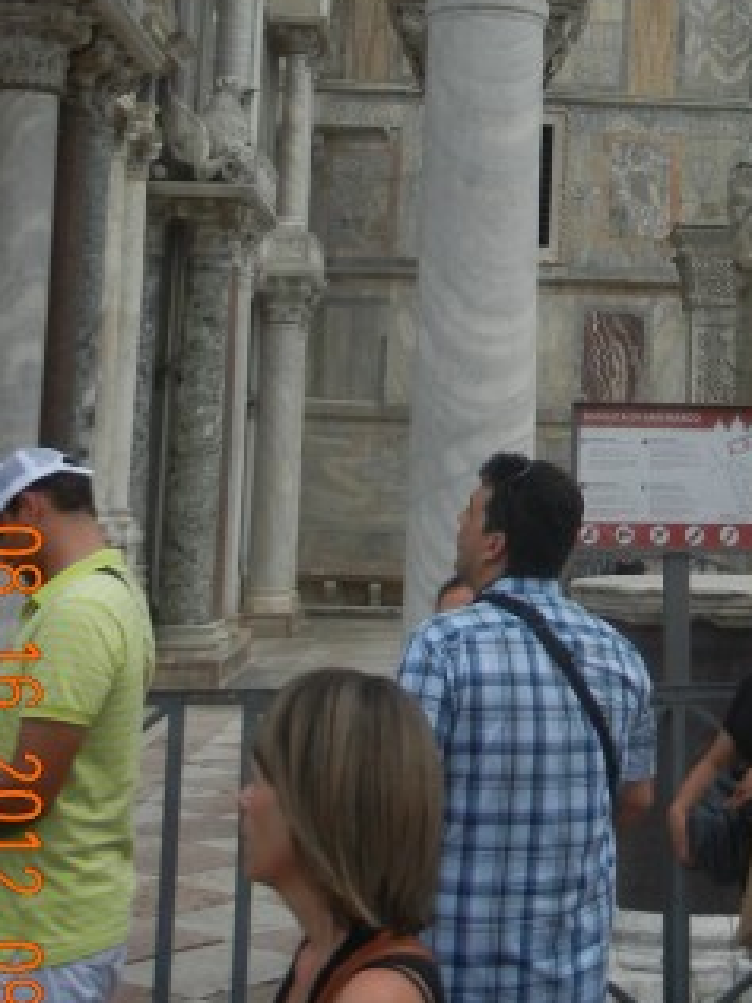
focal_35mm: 73
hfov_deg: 19.6
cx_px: 736
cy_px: 54
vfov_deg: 25.6
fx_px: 2114
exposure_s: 1/390
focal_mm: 5.4
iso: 160
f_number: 3.5
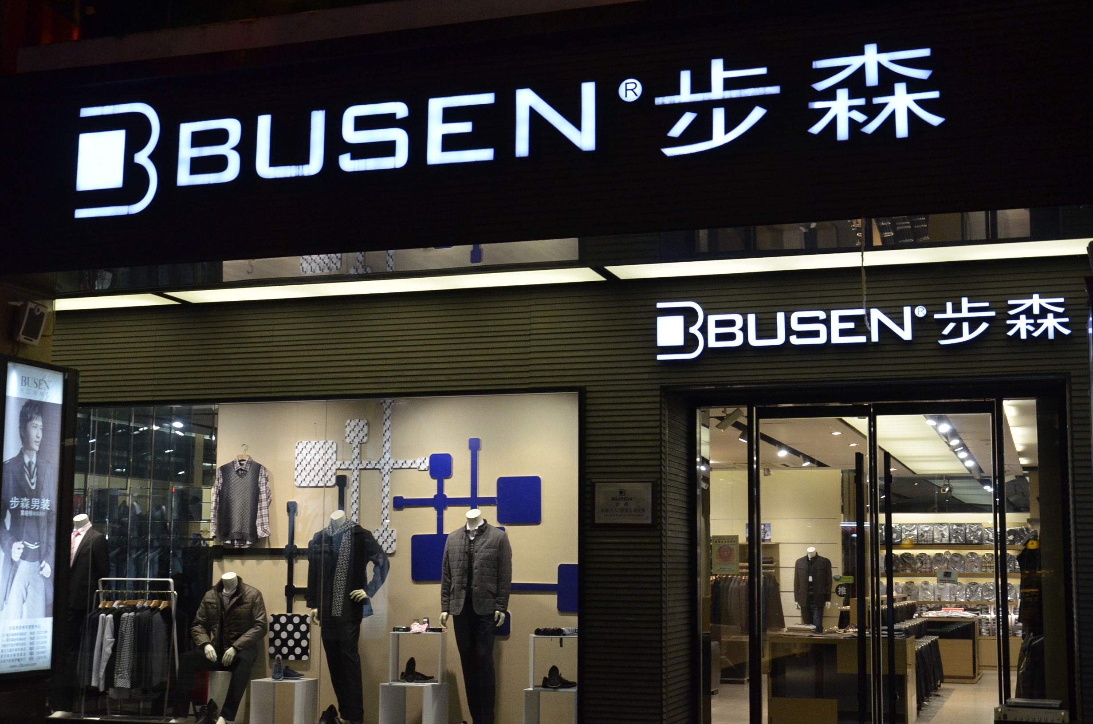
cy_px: 362
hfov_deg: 41.2
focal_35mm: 48
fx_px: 1454
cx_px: 546
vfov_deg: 28.0
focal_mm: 32
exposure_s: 1/100
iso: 1600
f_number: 6.3
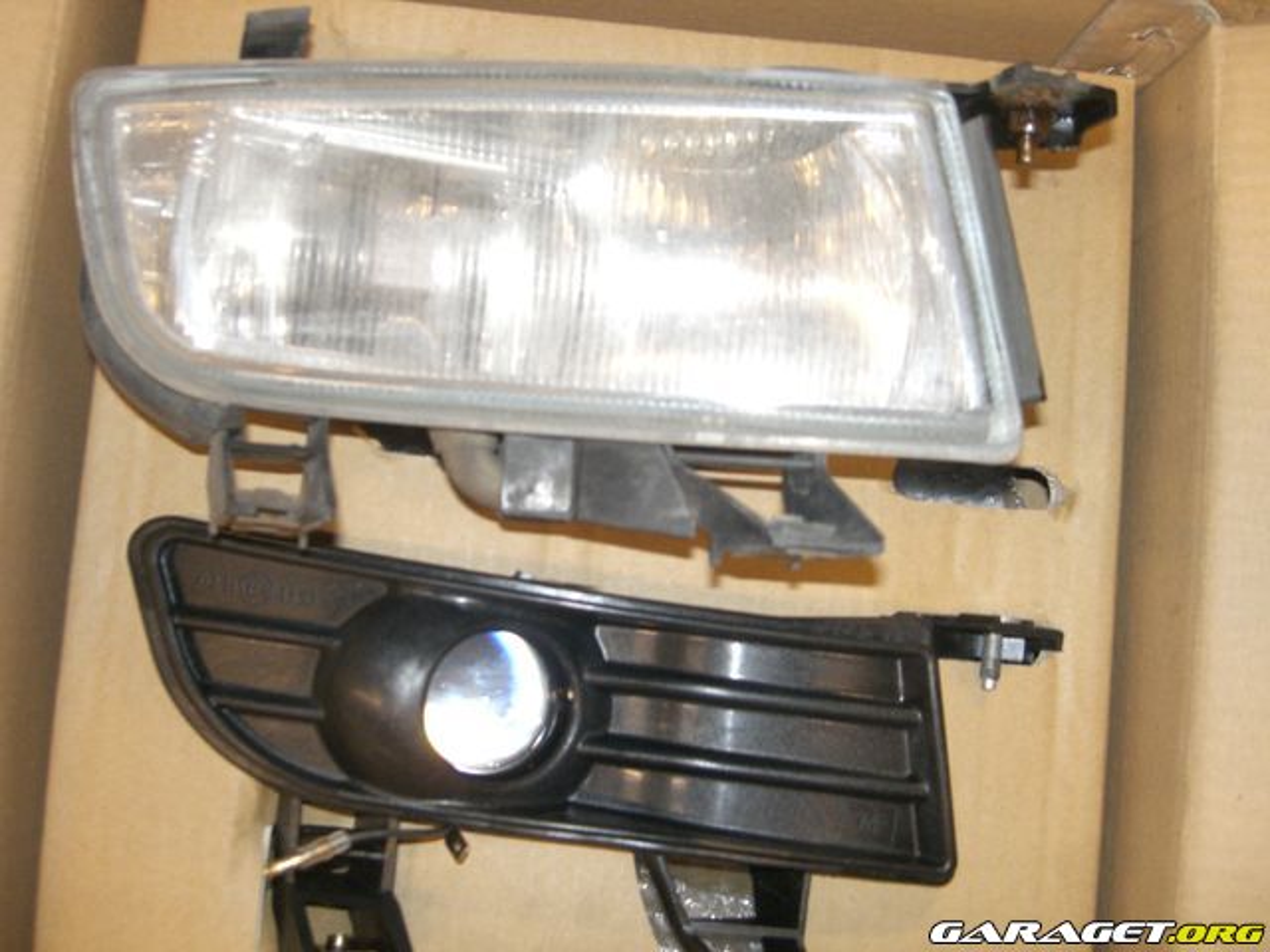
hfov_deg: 49.0
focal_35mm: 38
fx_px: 1394
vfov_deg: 37.7
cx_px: 635
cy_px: 476
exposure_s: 1/60
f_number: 2.8
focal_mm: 7.9
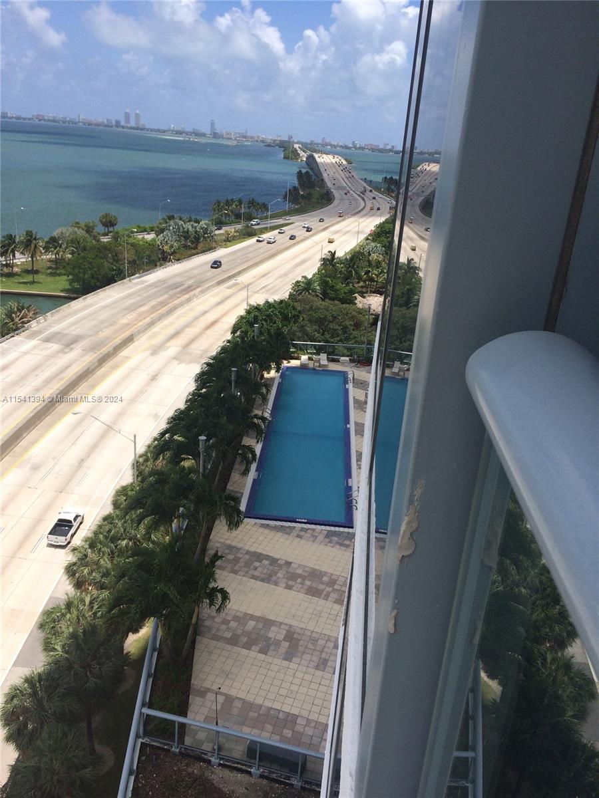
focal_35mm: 29
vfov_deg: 61.7
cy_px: 399
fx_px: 669
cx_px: 300
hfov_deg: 48.2
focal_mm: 4.15
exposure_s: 1/3165
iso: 32
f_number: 2.2
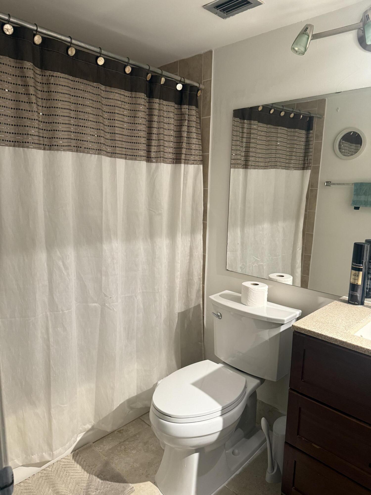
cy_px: 248
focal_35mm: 24
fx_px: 343
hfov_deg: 56.8
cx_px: 186
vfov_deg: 71.6
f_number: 1.78
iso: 320
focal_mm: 6.76
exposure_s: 1/60
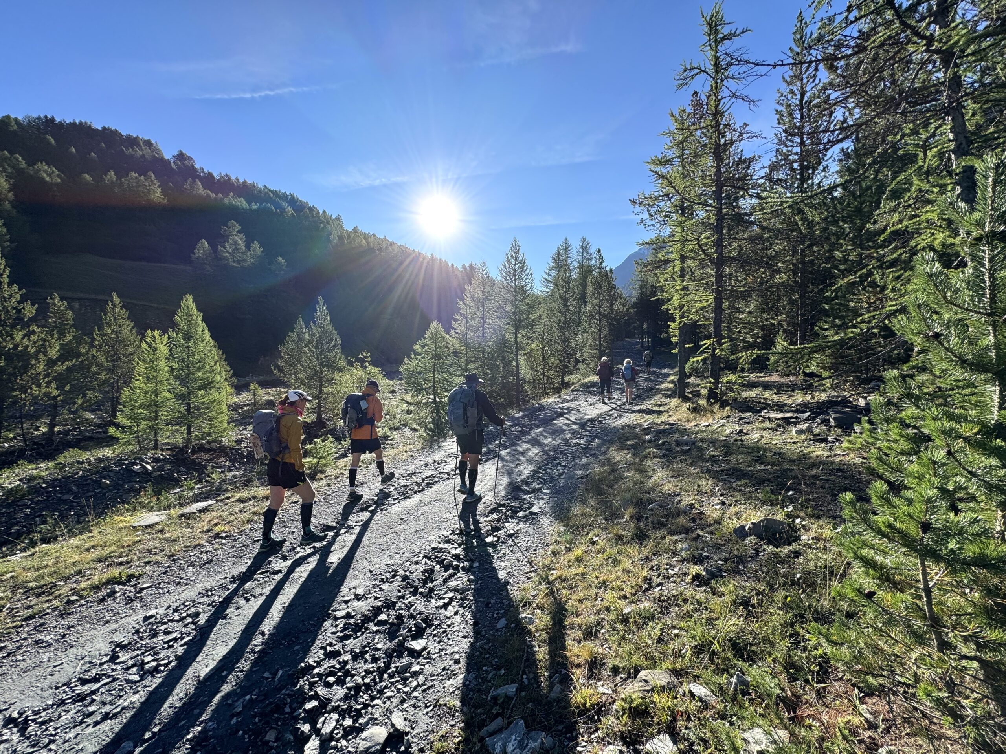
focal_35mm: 14
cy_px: 377
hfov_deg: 102.1
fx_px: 407
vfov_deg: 85.7
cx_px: 503
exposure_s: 1/727
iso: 40
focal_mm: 2.22
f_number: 2.2
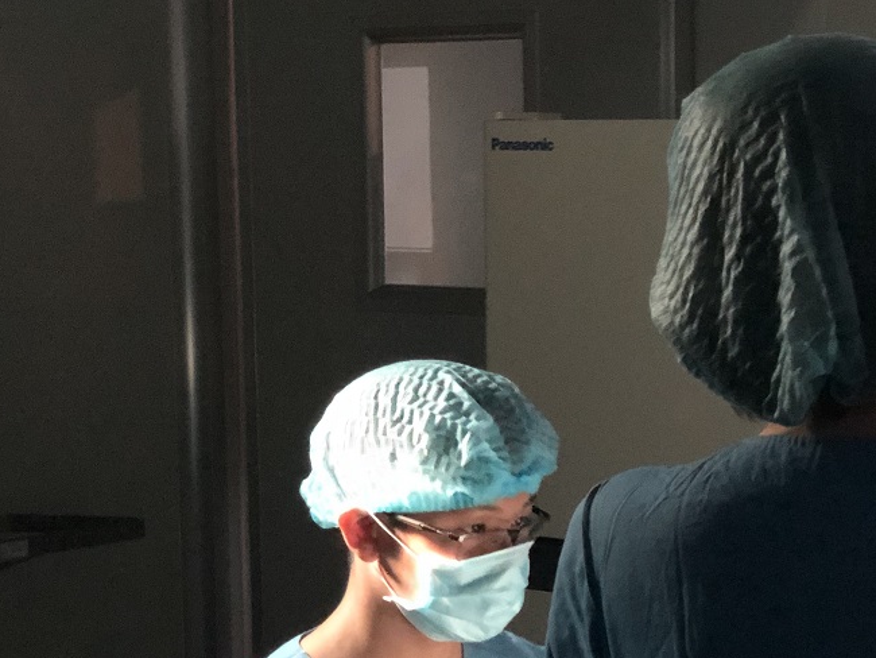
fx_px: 2430
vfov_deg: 15.3
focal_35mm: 96
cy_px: 515
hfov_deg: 20.1
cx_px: 771
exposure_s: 1/8
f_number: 2.4
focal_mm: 6
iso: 250
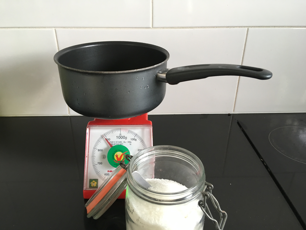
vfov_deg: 48.2
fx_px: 256
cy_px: 115
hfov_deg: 61.7
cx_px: 153
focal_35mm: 29
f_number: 2.2
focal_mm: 4.15
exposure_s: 1/33
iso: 125
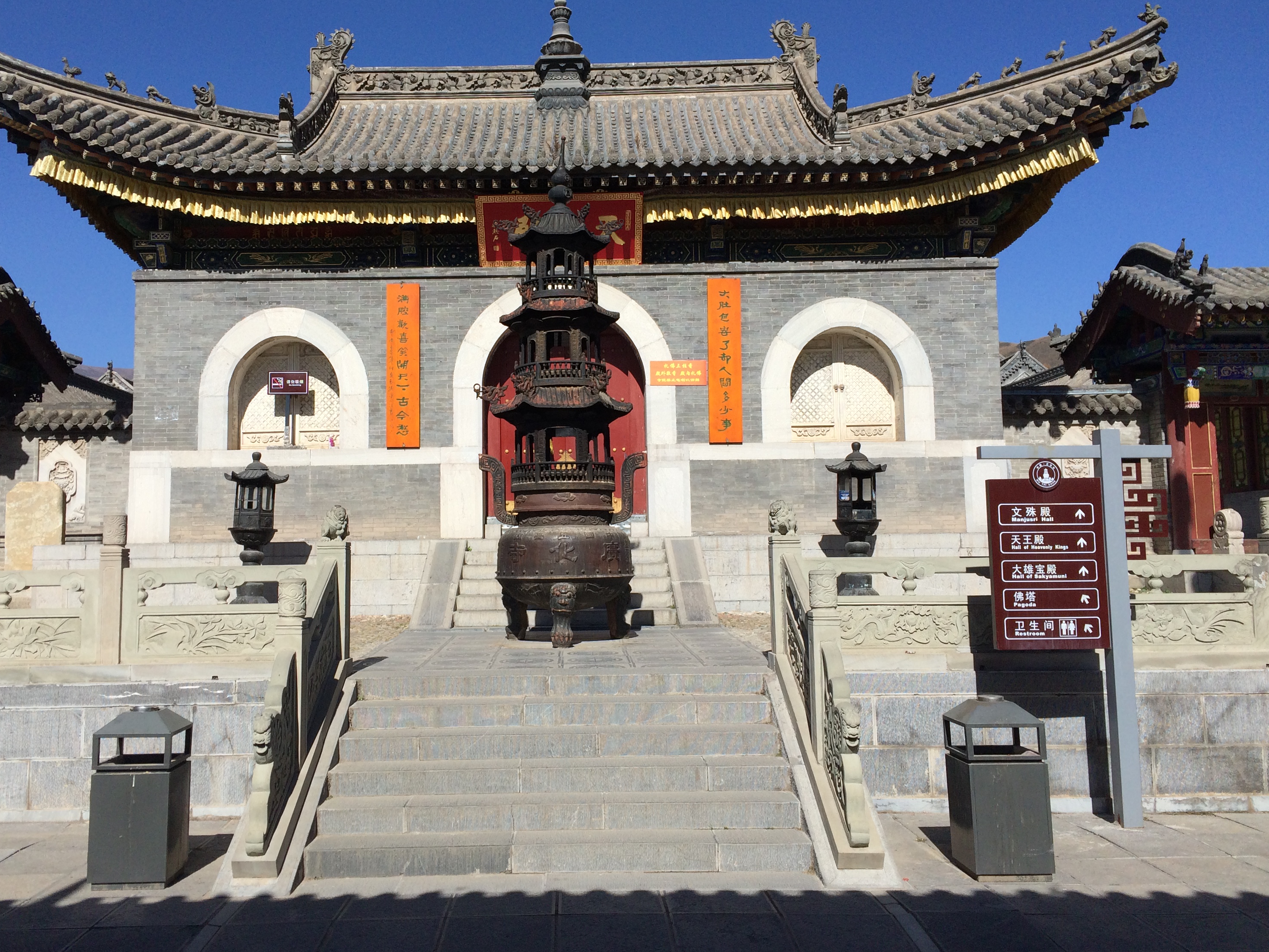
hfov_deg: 56.7
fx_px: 1173
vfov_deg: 44.1
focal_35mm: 32
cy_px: 436
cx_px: 571
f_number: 2.2
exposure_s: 1/3425
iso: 32
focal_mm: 4.15
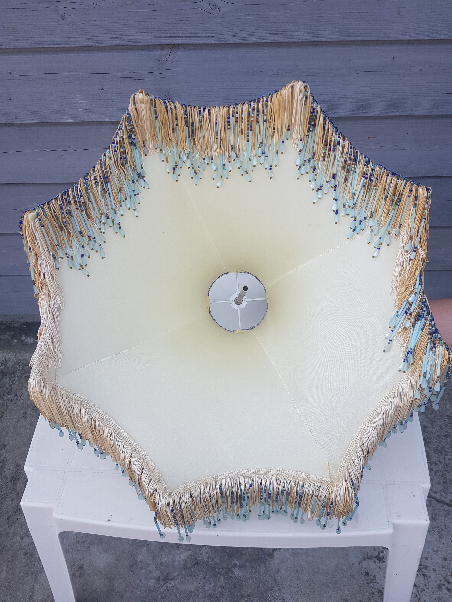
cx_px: 226
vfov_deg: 67.3
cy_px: 301
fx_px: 453
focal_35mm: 26
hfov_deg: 53.1
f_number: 1.7
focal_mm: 4.2
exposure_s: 1/572
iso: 40
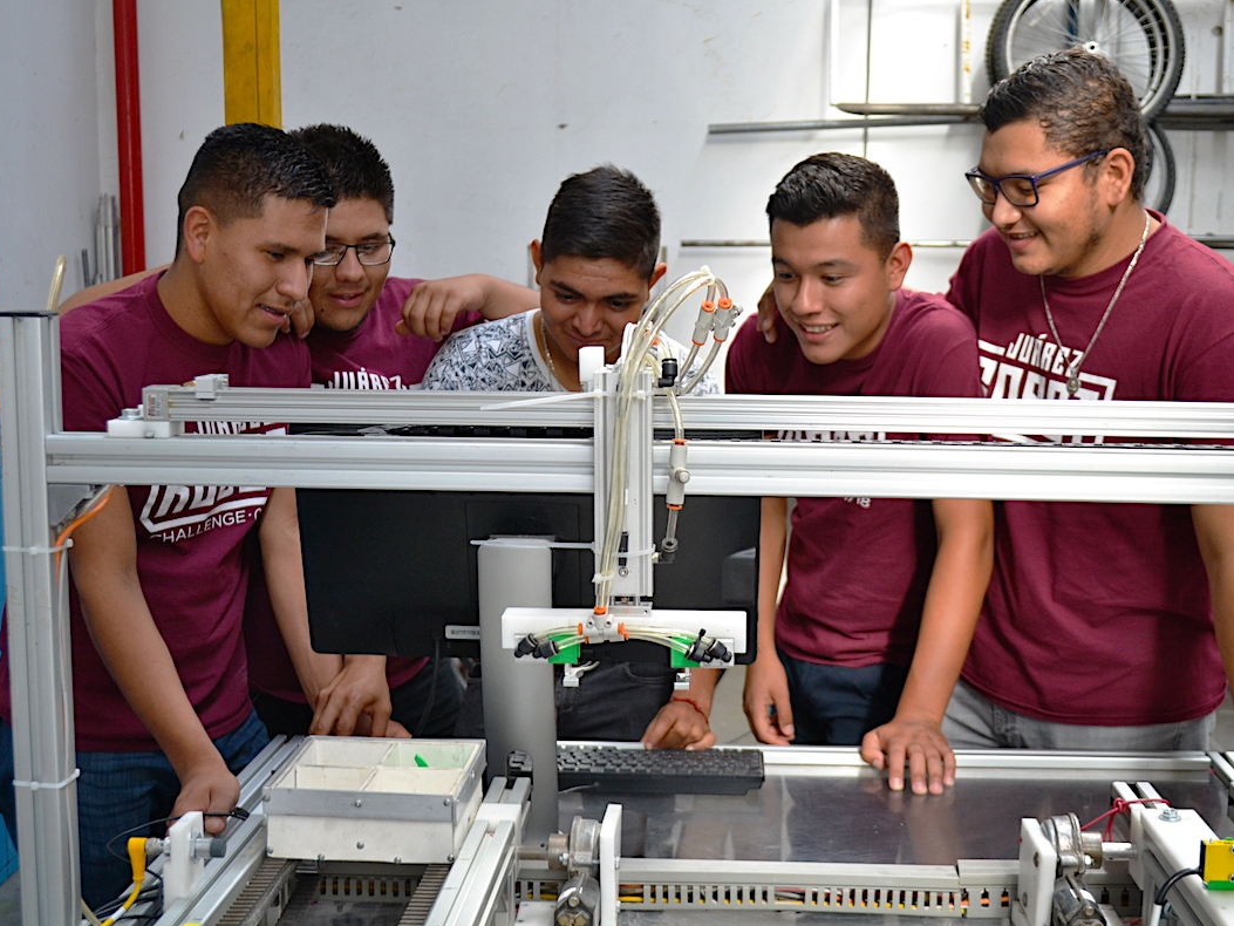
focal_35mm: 46
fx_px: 1640
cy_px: 461
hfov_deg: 41.2
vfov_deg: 31.5
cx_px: 676
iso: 400
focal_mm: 28
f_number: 4.5
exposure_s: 1/60
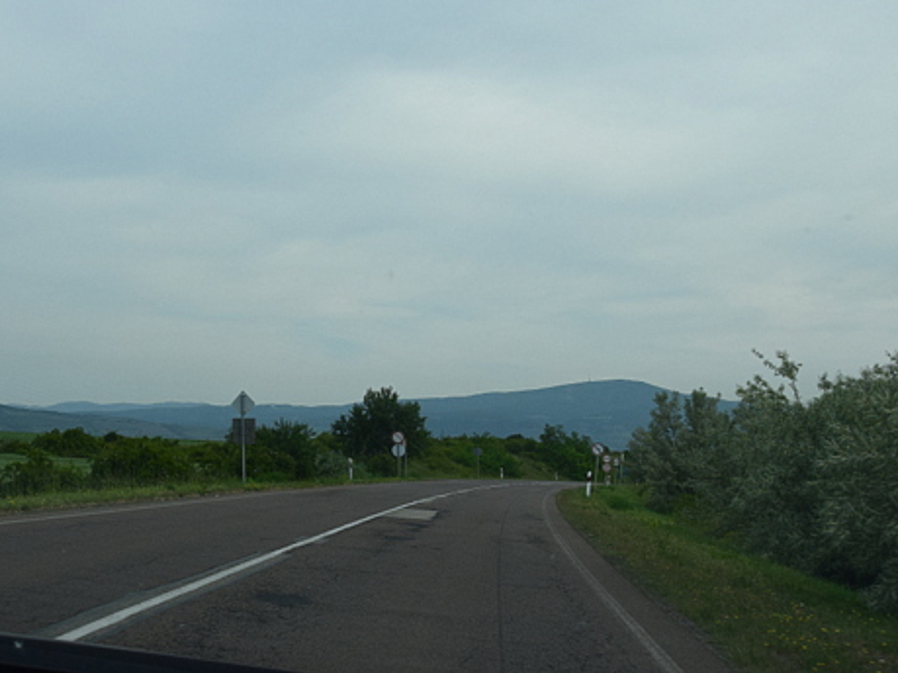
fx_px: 1370
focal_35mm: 53
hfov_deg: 35.5
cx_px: 227
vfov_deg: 27.6
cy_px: 305
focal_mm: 21
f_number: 11
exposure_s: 1/400
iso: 400
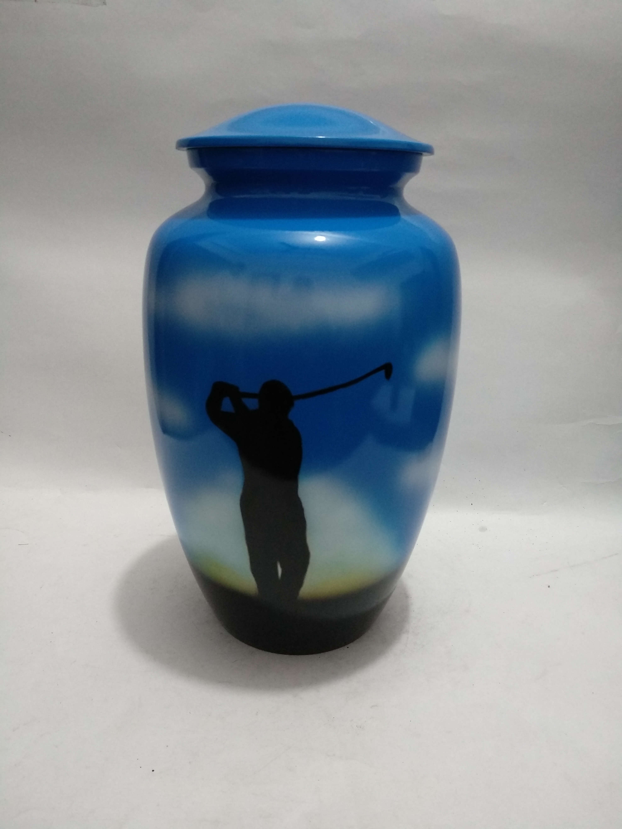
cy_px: 414
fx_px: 527
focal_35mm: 22
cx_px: 311
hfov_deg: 61.1
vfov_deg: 76.4
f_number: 2.2
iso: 640
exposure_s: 1/25
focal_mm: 3.81
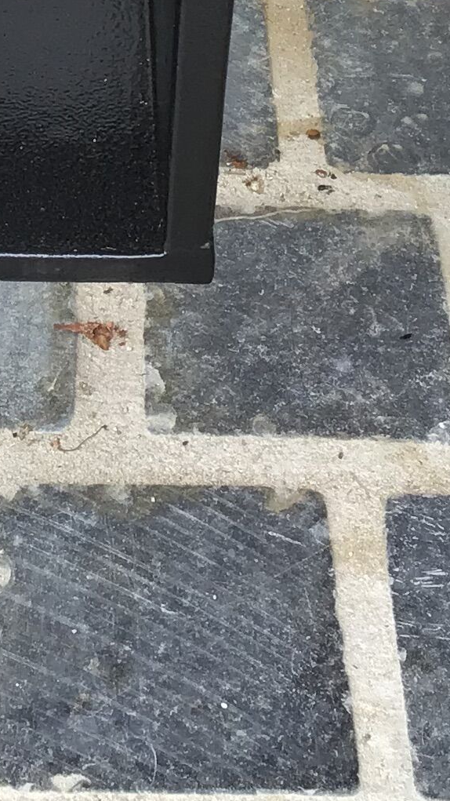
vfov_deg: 18.8
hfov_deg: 11.2
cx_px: 72
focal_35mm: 108
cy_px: -146
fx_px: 2292
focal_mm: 3.3
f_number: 2.4
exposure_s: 1/100
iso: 25
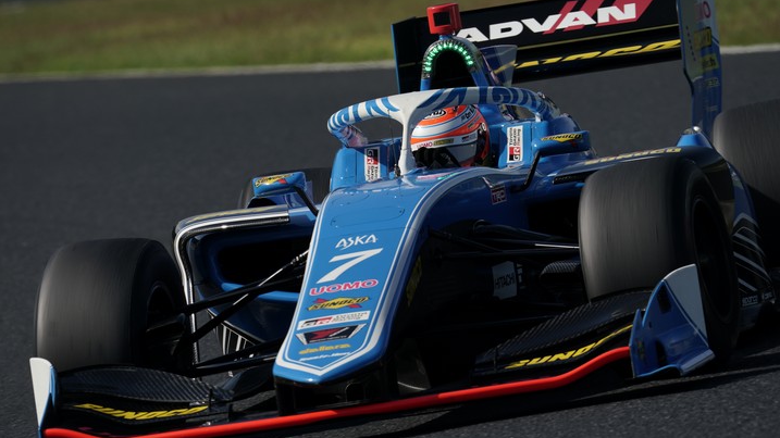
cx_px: 389
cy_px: 199
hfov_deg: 3.4
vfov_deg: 1.9
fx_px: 13048
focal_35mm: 631
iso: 200
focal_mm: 600
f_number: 10
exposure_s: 1/640
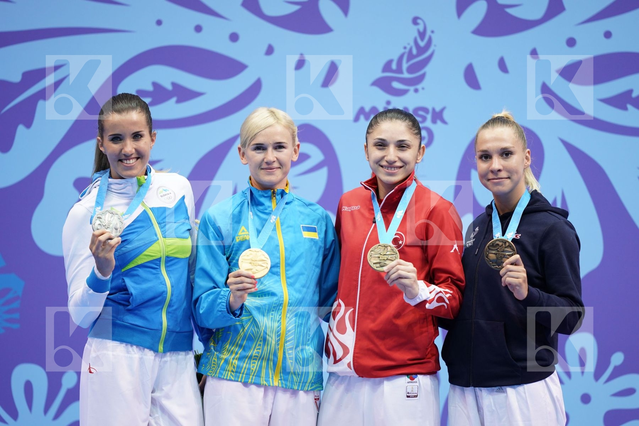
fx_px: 7099
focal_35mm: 400
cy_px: 213
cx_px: 320
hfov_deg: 5.2
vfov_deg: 3.4
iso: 1000
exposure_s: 1/500
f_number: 2.8
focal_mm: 400
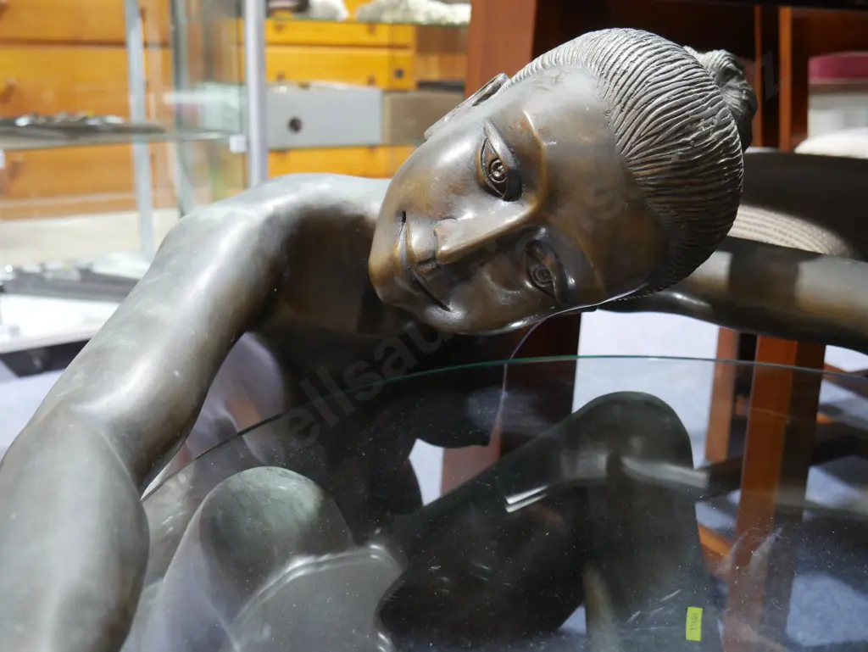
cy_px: 326
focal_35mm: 42
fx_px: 1054
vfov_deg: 34.4
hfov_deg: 44.8
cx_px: 434
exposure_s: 1/60
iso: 1600
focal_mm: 21
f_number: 4.6
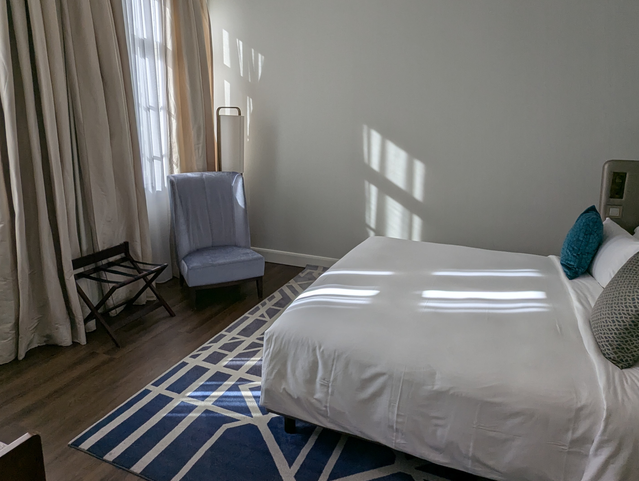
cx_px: 303
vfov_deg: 58.8
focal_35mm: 23
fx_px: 425
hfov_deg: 73.8
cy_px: 212
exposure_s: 1/694
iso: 49
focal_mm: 2.35
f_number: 2.2
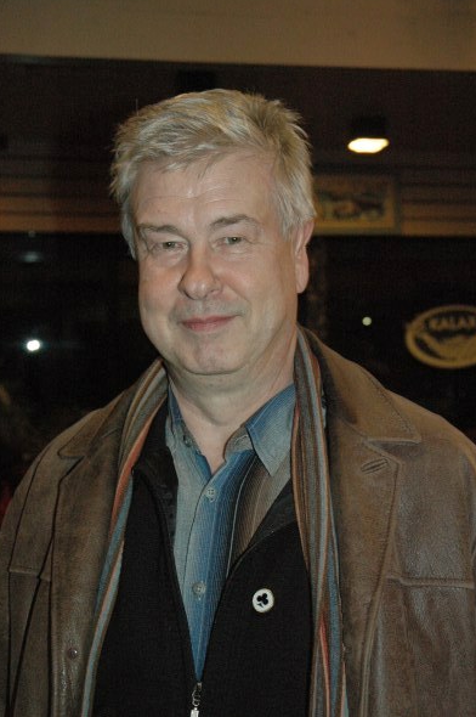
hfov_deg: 25.9
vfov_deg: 38.2
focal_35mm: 52
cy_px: 355
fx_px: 1034
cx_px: 236
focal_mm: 34
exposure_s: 1/60
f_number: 5
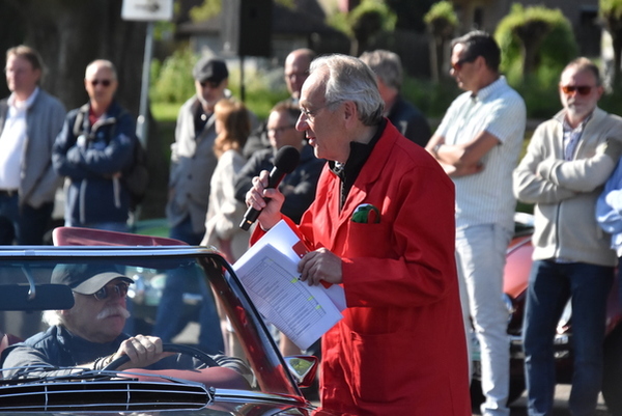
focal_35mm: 232
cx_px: 311
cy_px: 208
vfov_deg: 5.9
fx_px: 4020
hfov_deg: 8.8
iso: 2000
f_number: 5.6
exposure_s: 1/8000
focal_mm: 155
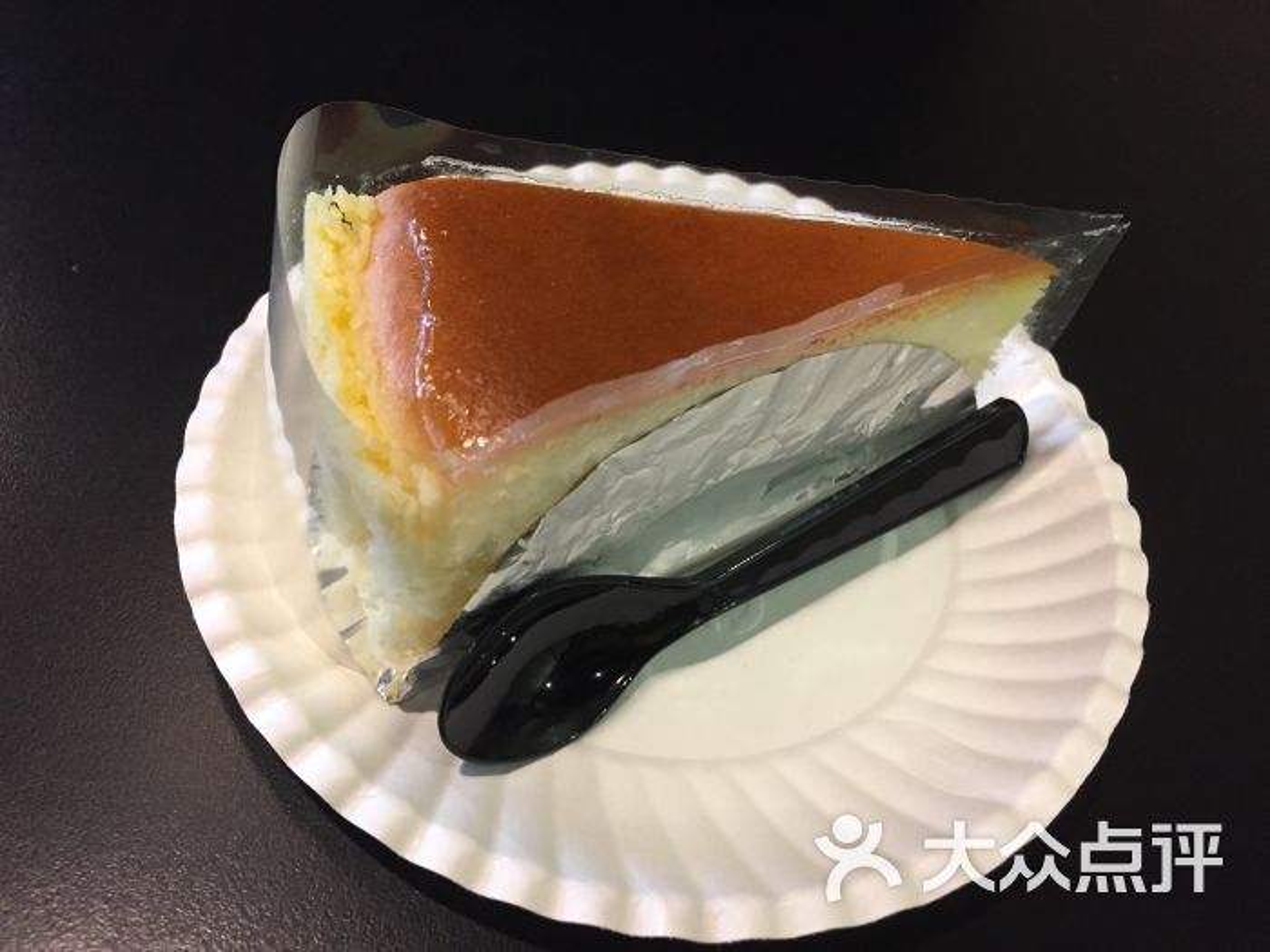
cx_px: 635
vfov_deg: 48.2
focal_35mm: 29
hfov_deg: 61.7
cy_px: 476
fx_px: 1064
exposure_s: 1/30
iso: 250
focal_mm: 4.15
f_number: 2.2
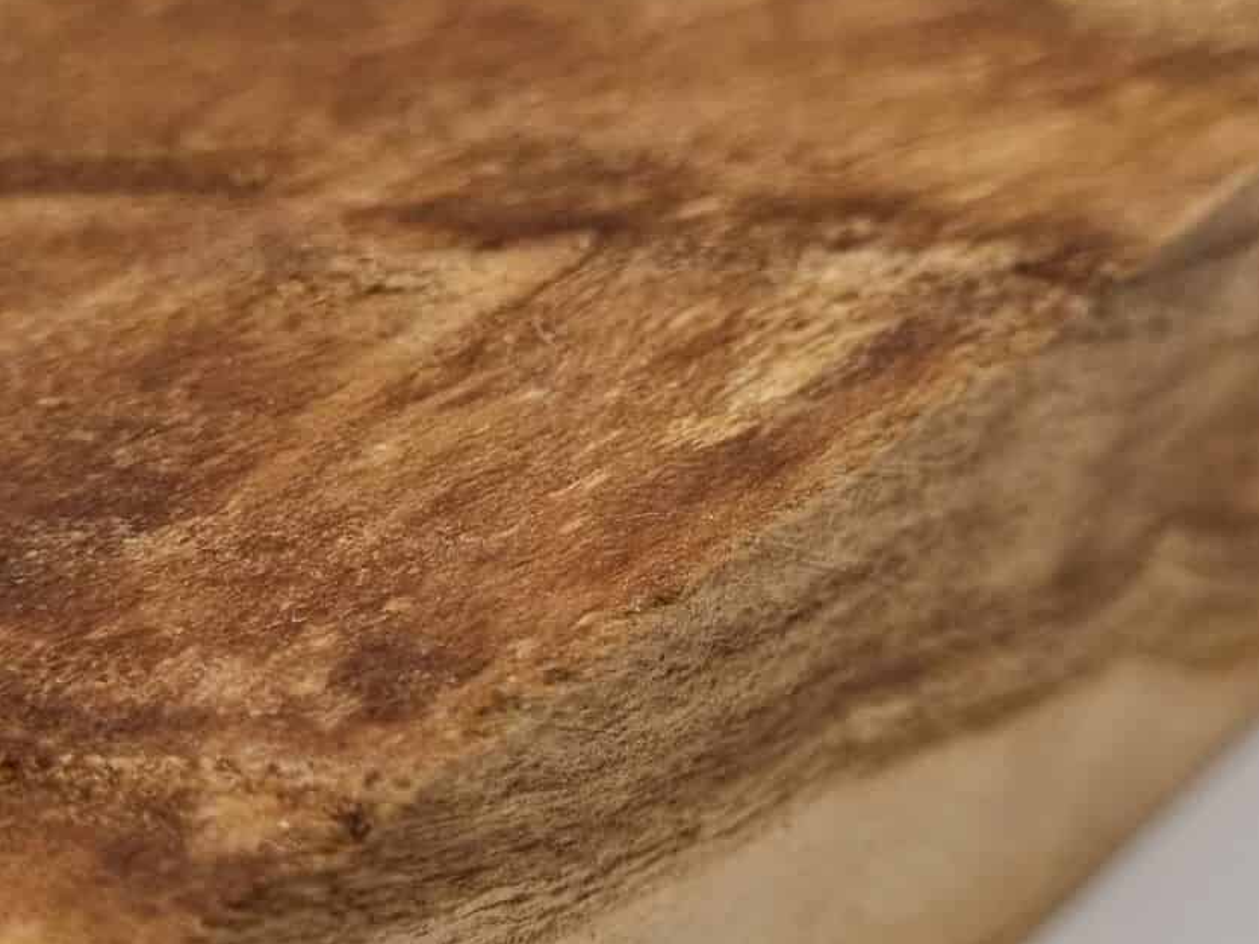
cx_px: 531
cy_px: 513
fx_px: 2910
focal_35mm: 80
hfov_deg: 24.4
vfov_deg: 18.4
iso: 50
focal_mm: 5.4
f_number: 1.8
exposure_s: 1/432
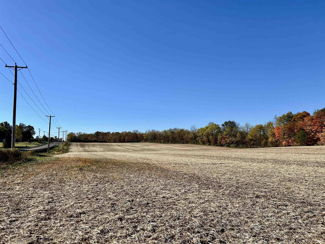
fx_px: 244
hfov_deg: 67.3
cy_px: 122
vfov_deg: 53.1
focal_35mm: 26
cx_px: 162
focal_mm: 5.7
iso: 50
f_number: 1.5
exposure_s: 1/5319
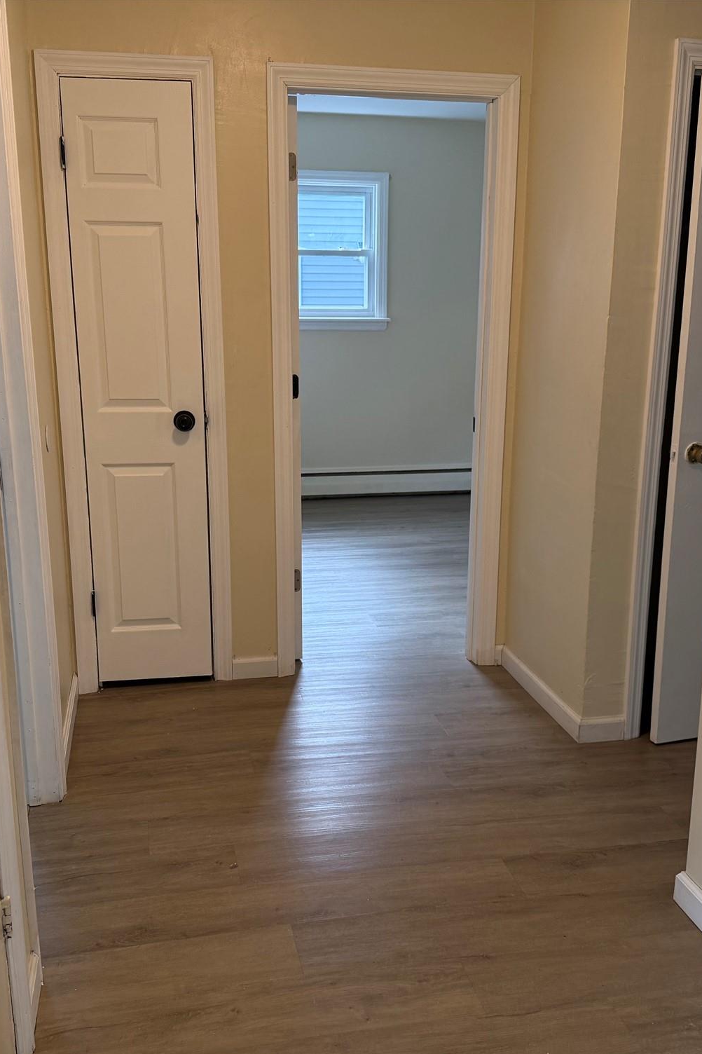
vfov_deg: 55.8
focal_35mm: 34
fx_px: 995
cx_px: 361
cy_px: 537
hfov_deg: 38.9
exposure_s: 1/120
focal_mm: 6.76
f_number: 1.78
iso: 160
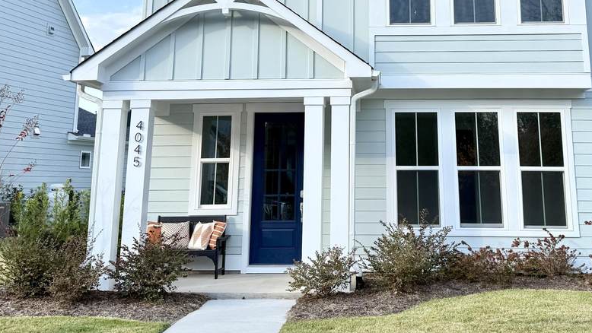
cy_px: 30
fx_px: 675
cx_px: 358
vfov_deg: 26.7
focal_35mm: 43
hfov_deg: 47.0
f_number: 1.78
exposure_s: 1/1211
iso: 80
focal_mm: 6.76
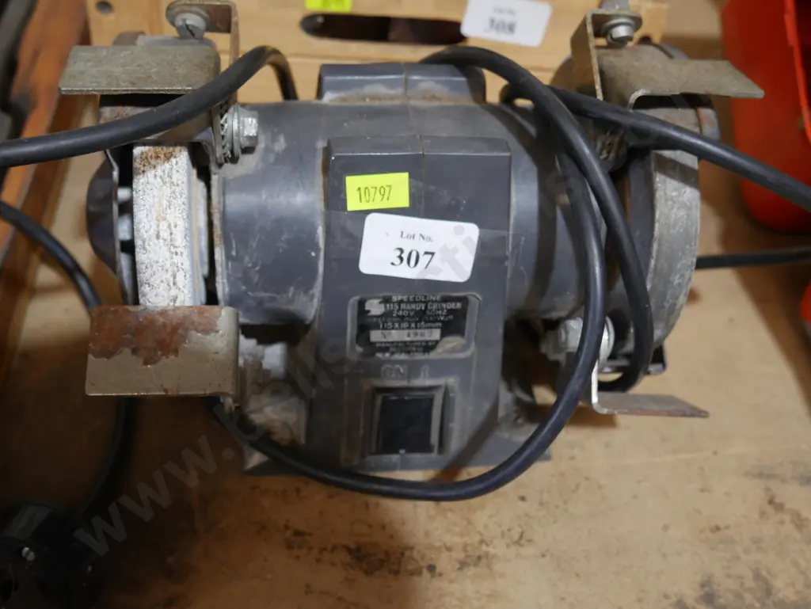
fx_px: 938
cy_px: 304
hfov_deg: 46.8
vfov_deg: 36.0
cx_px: 406
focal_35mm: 40
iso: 640
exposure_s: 1/60
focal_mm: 20
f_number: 4.5
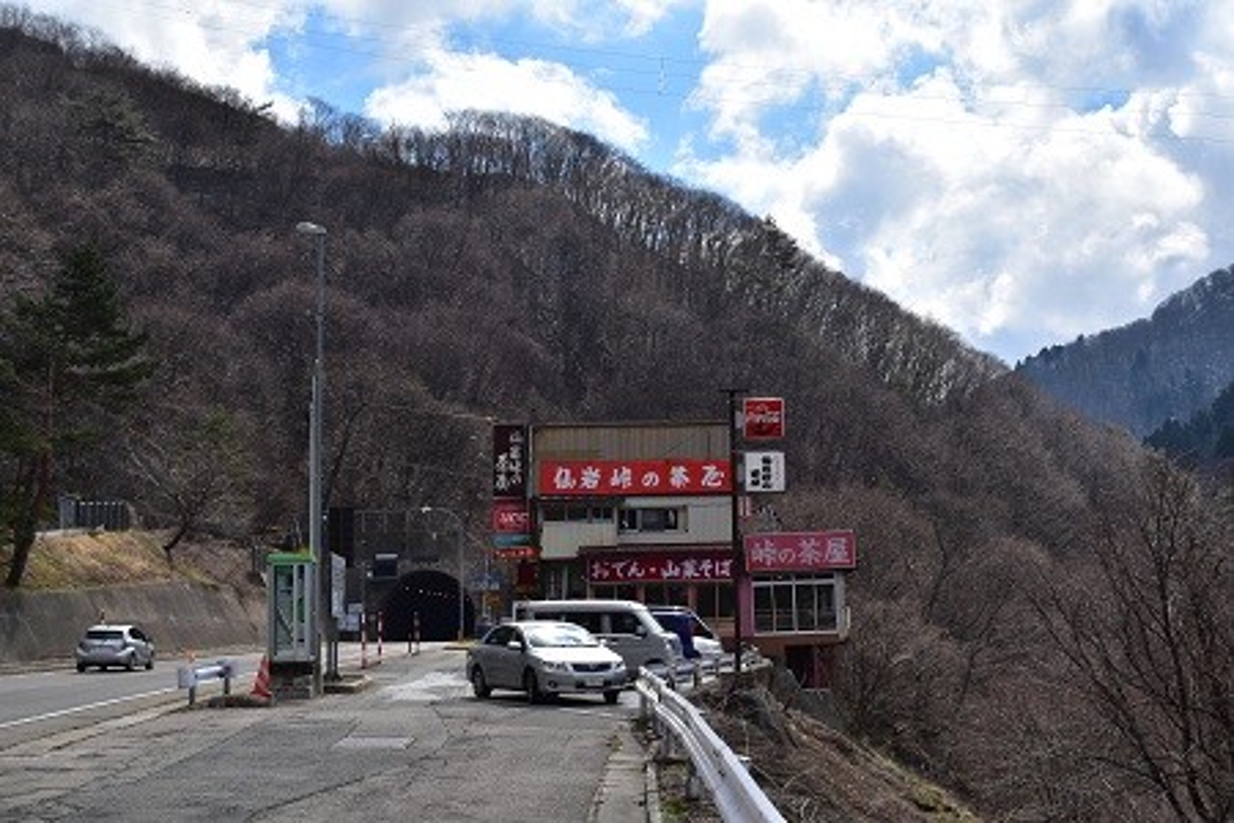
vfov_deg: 29.9
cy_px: 412
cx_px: 617
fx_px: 1542
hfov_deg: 43.6
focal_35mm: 45
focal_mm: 30
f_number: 11
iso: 200
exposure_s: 1/500
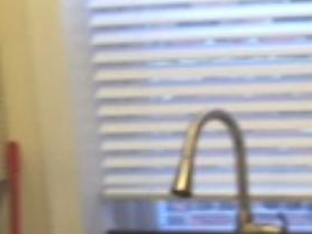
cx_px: 305
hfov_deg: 12.8
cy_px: 433
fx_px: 1369
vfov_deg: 9.3
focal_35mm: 152
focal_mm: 4.15
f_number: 2.2
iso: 250
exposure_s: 1/30
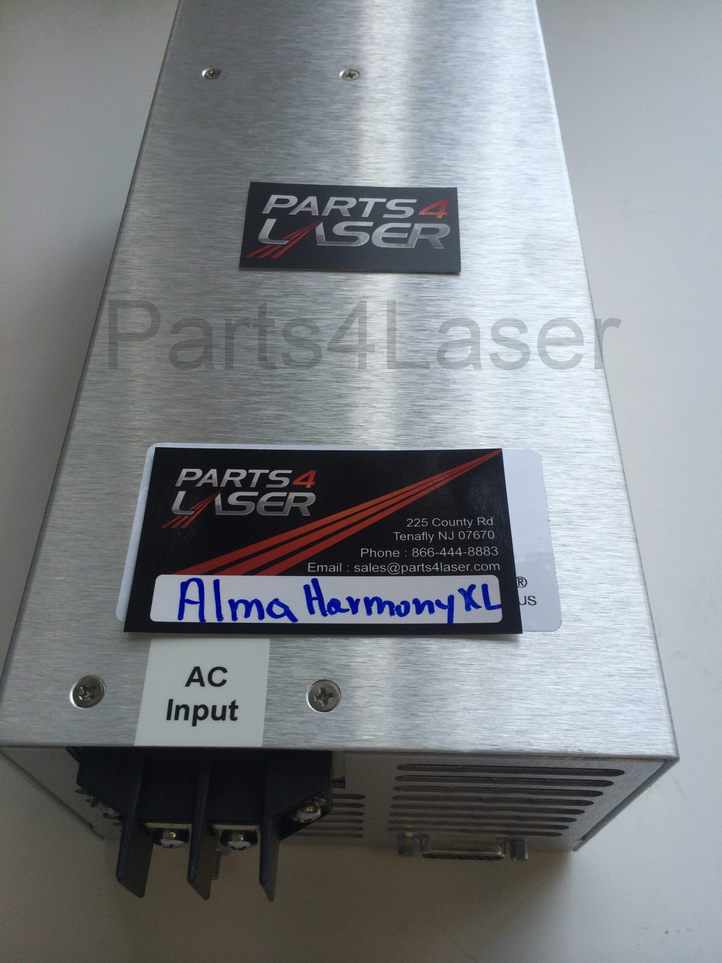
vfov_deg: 60.0
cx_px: 361
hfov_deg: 46.8
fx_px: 834
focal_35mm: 30
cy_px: 482
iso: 32
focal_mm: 4.12
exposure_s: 1/275
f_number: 2.2
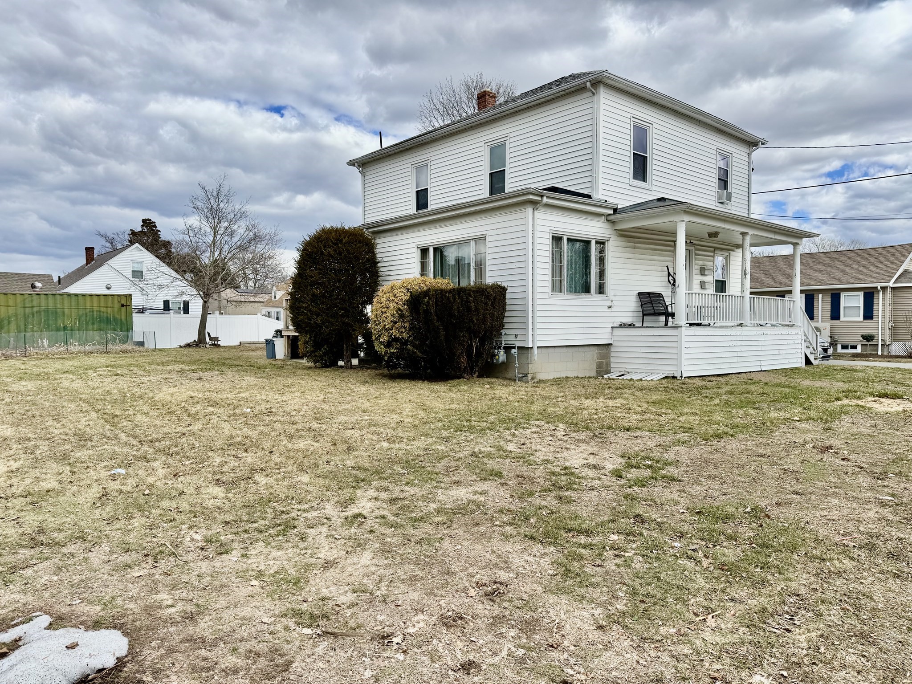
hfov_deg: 71.6
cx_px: 456
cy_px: 342
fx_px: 632
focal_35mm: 24
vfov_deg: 56.8
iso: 80
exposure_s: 1/4310
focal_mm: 6.76
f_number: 1.78
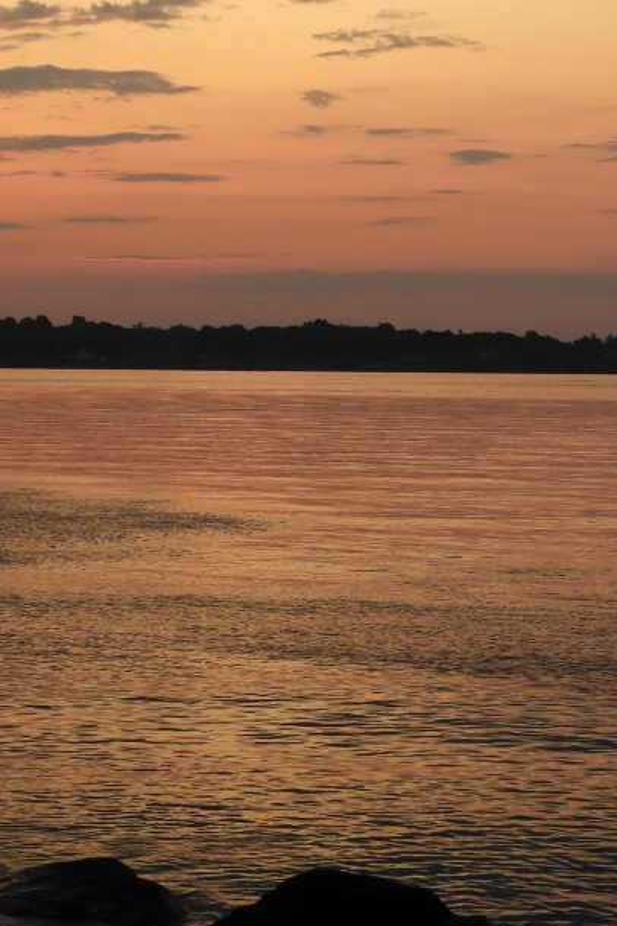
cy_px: 189
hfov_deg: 11.1
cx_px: 340
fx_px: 3162
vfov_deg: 16.5
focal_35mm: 123
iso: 100
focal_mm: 9
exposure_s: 1/50
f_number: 4
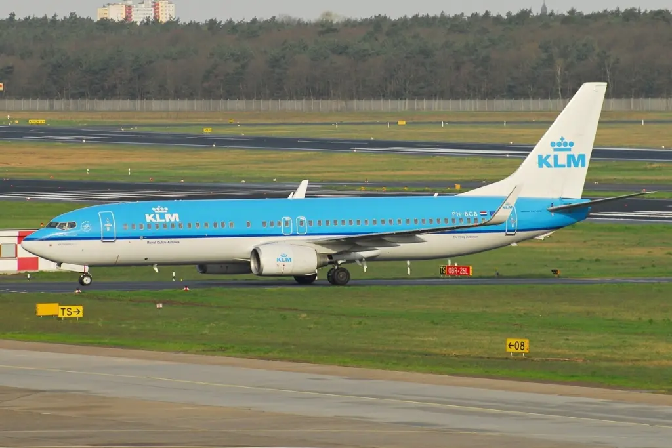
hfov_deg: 5.1
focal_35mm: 405
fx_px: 7561
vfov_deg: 3.4
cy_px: 224
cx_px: 336
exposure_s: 1/320
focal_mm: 270
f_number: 8
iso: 200
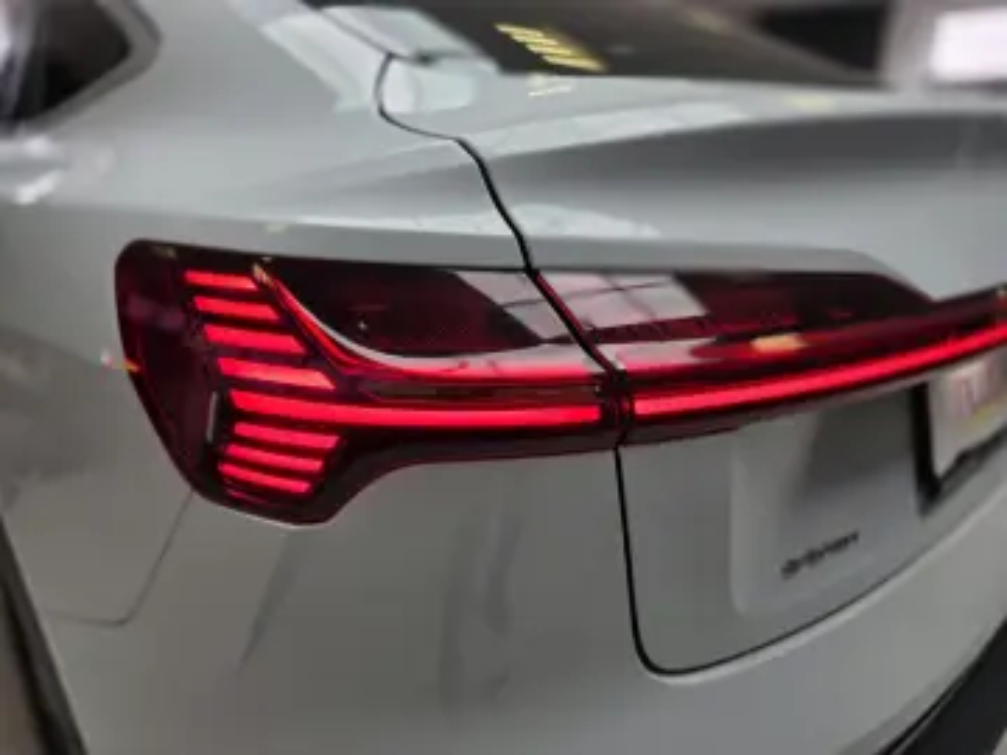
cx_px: 504
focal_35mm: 23
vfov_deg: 58.9
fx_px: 669
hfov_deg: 73.9
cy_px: 378
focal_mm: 6.3
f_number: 1.7
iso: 12
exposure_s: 1/55
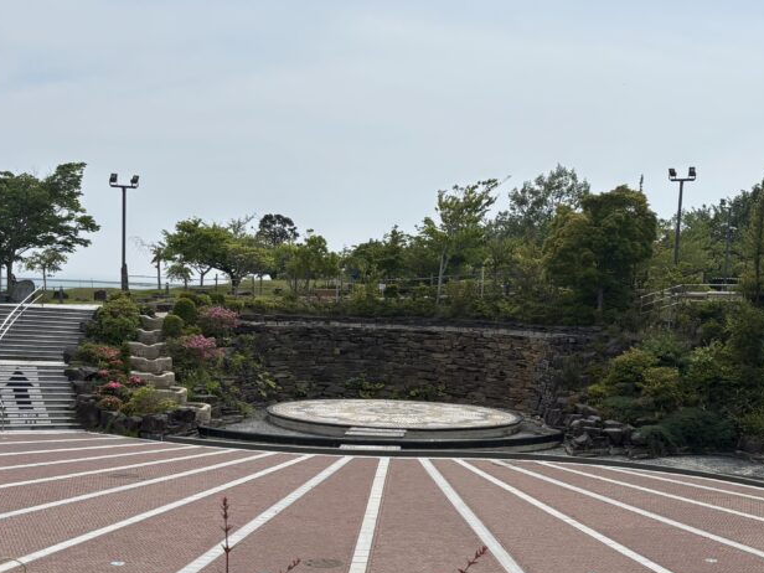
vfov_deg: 26.8
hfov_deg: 35.5
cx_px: 424
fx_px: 1192
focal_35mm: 54
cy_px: 407
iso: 50
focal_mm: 5.96
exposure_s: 1/5952
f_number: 1.6
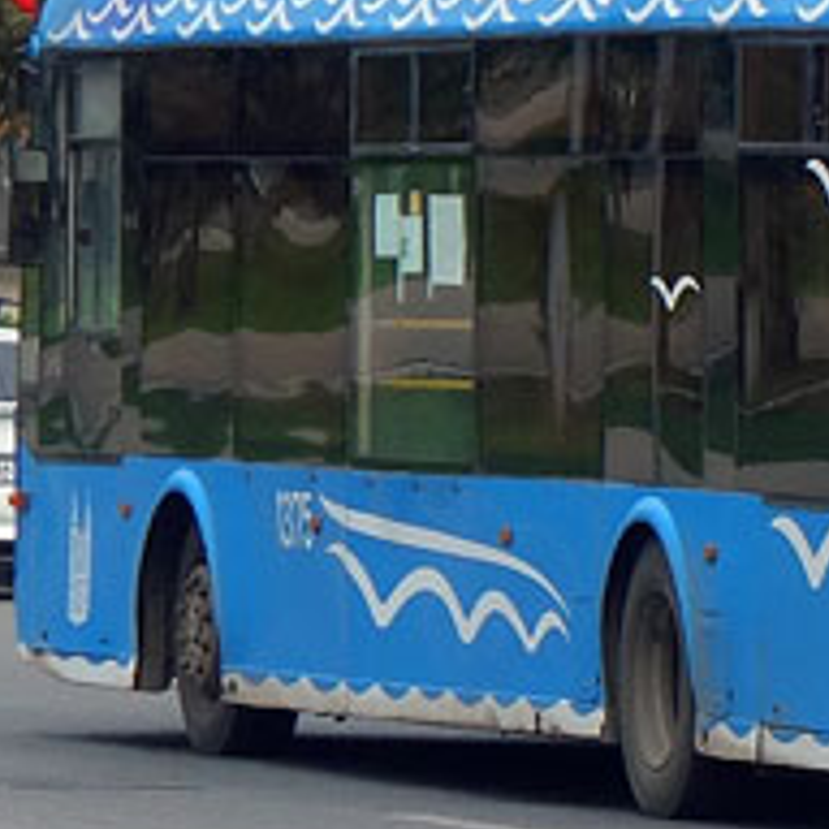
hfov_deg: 3.3
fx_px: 14279
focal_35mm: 527
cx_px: 807
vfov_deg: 3.3
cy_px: -462
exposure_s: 1/500
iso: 125
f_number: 4.9
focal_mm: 36.95
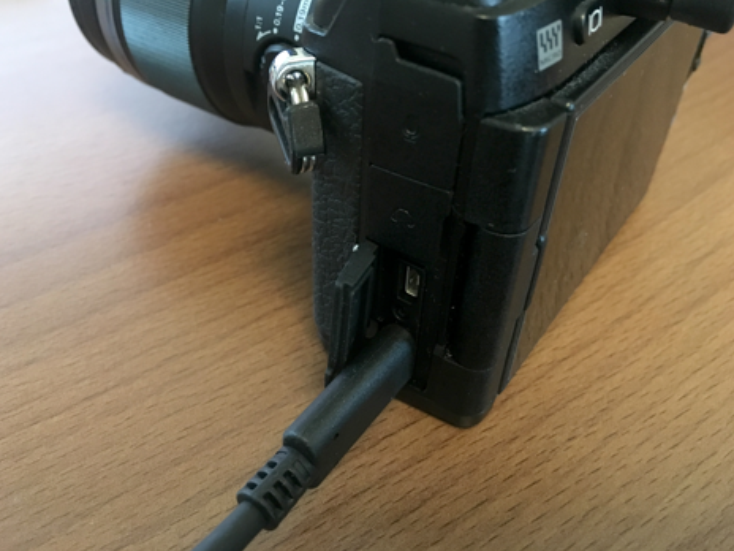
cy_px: 271
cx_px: 364
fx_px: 636
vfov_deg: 46.8
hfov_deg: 60.0
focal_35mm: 30
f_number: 2.2
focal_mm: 4.15
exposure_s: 1/15
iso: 500
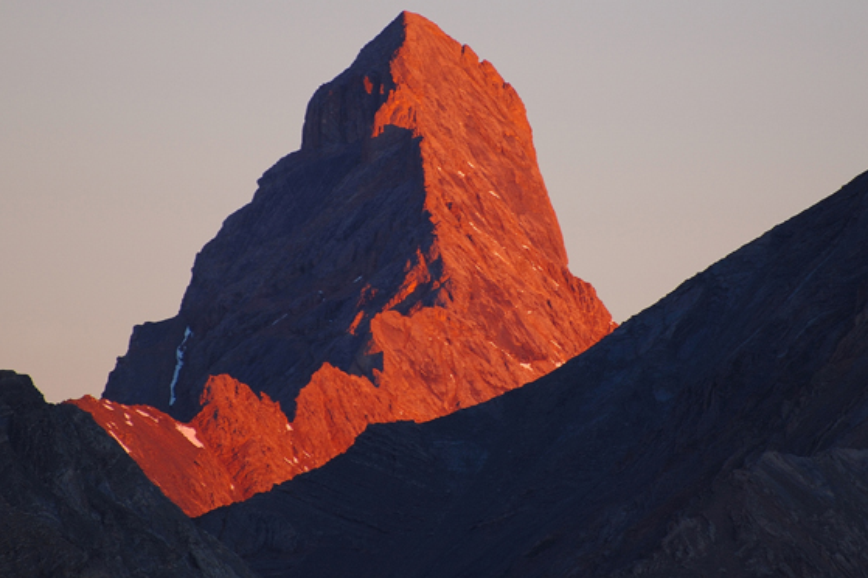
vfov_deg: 2.5
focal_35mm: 545
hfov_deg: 3.8
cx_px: 445
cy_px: 238
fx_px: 13132
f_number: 5.6
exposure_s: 1/60
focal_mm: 300
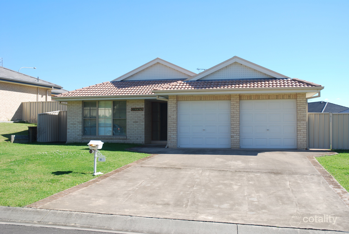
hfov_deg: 51.2
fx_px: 364
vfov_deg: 35.6
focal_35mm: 38
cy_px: 117
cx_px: 174
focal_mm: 25
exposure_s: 1/160
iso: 100
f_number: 6.3
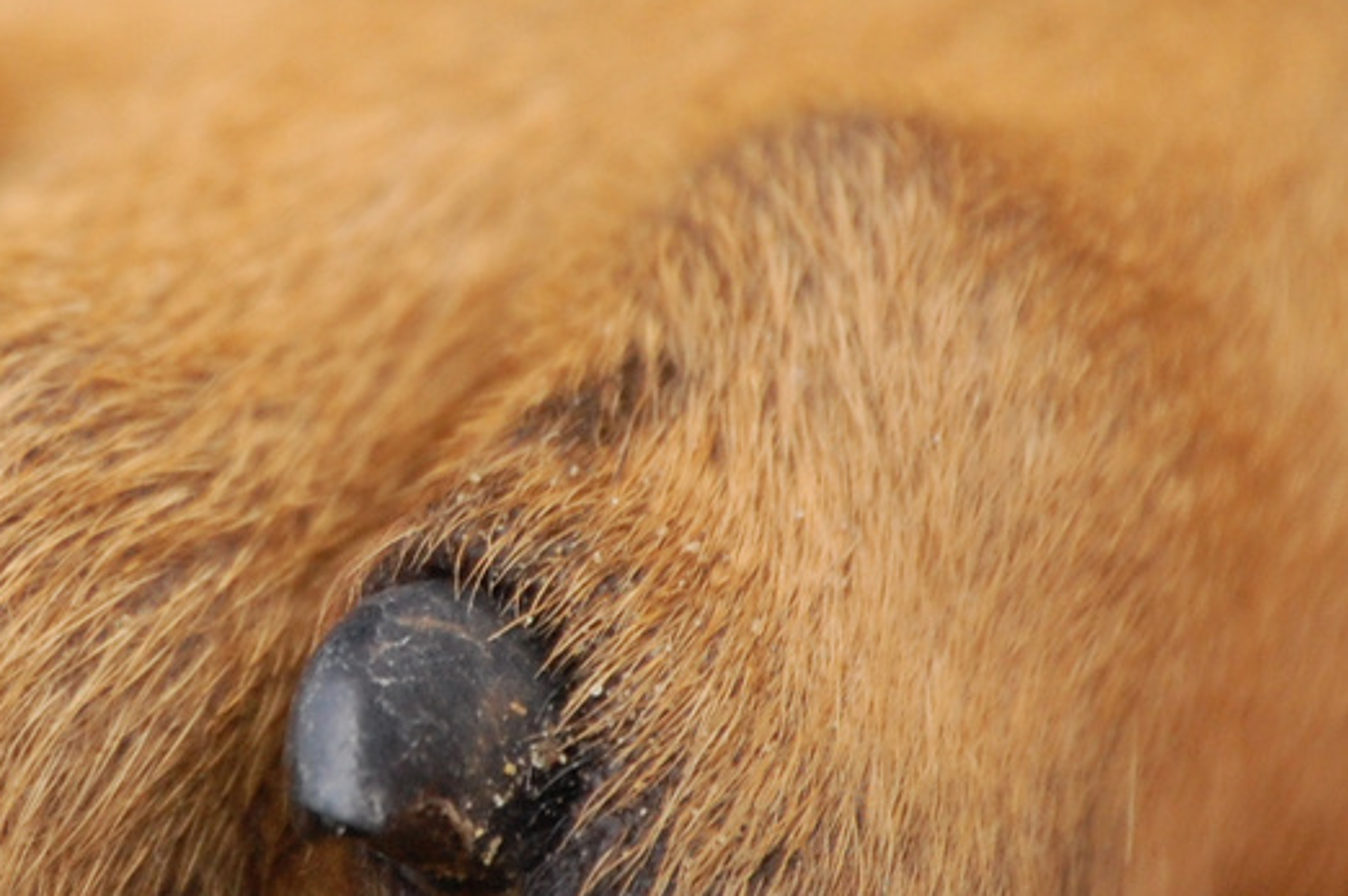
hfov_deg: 2.2
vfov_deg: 1.5
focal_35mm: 933
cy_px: 462
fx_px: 34902
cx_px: 183
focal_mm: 200
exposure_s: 1/400
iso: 800
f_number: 5.6
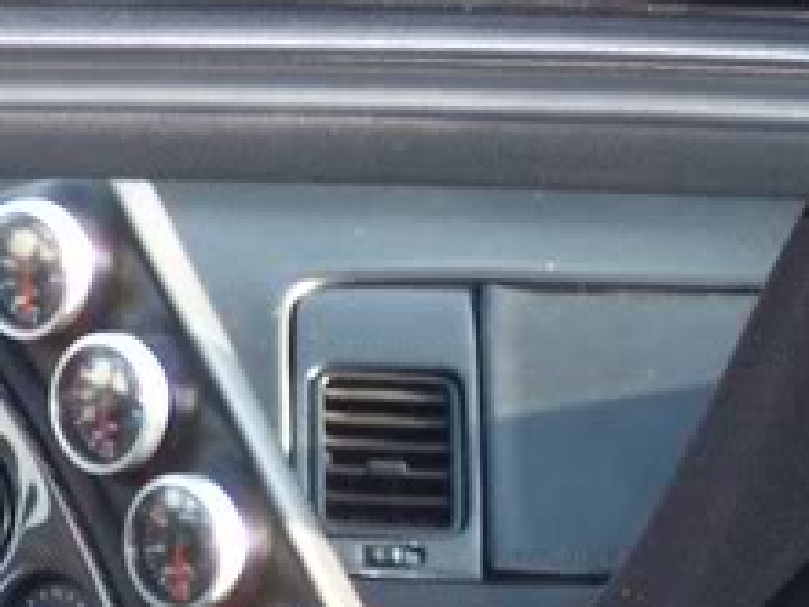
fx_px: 6430
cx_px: -436
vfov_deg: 5.4
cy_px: 645
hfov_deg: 7.1
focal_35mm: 275
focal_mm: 16
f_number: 3.8
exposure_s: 1/45
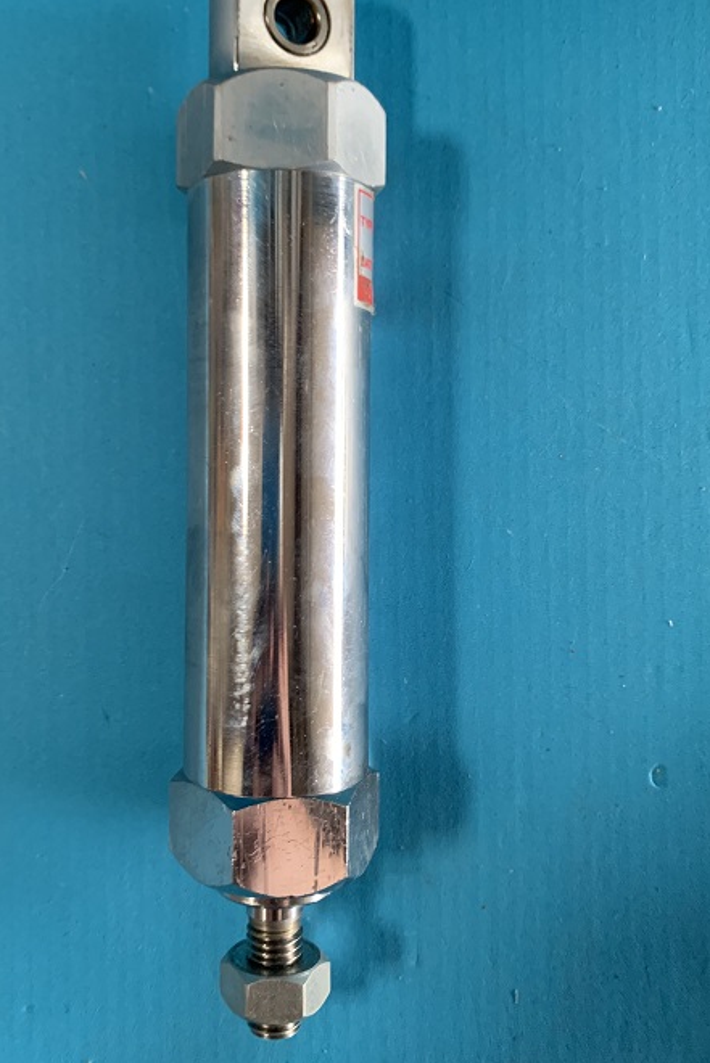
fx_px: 976
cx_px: 305
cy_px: 466
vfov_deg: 57.0
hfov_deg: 39.9
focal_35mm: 33
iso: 320
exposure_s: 1/60
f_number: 1.8
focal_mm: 4.25
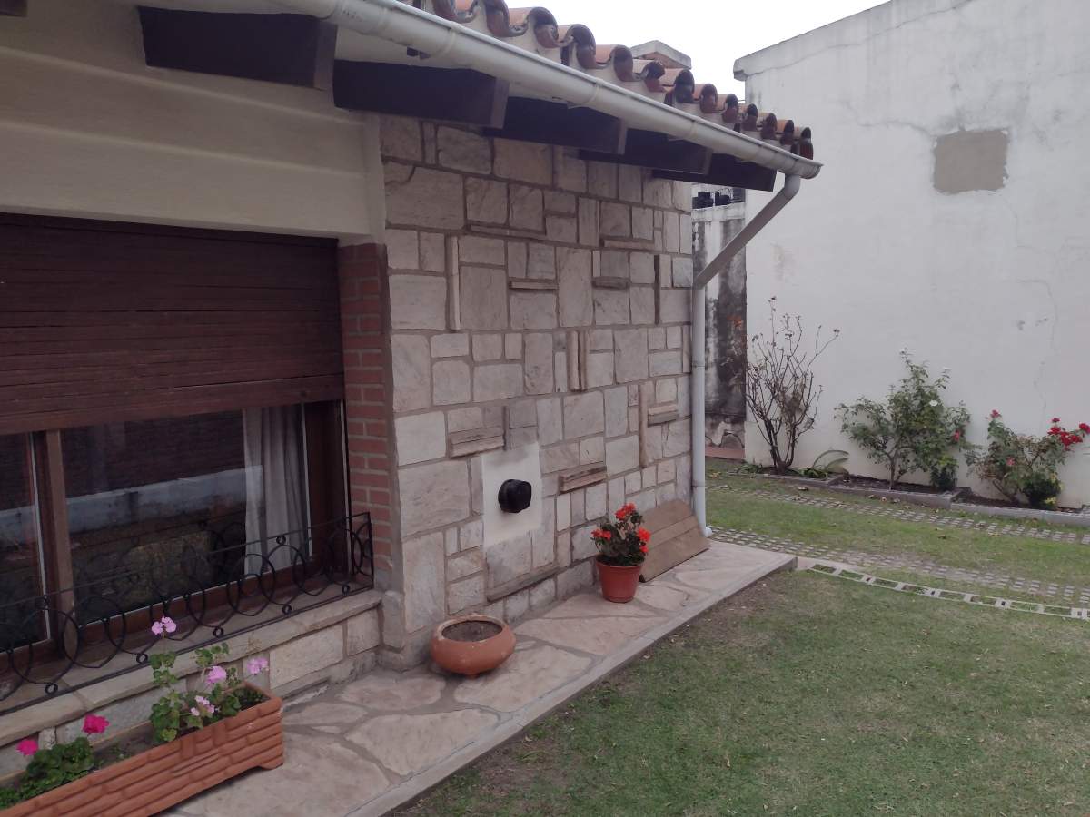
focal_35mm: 27
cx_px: 545
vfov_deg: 51.4
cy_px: 408
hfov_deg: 65.3
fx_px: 850
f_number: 1.7
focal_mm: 4.71
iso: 100
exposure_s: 1/388
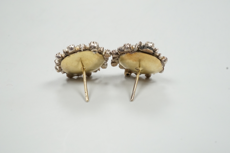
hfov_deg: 43.6
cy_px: 76
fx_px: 287
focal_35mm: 45
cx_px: 115
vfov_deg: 29.9
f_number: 22
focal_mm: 30
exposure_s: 1/60
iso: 2500
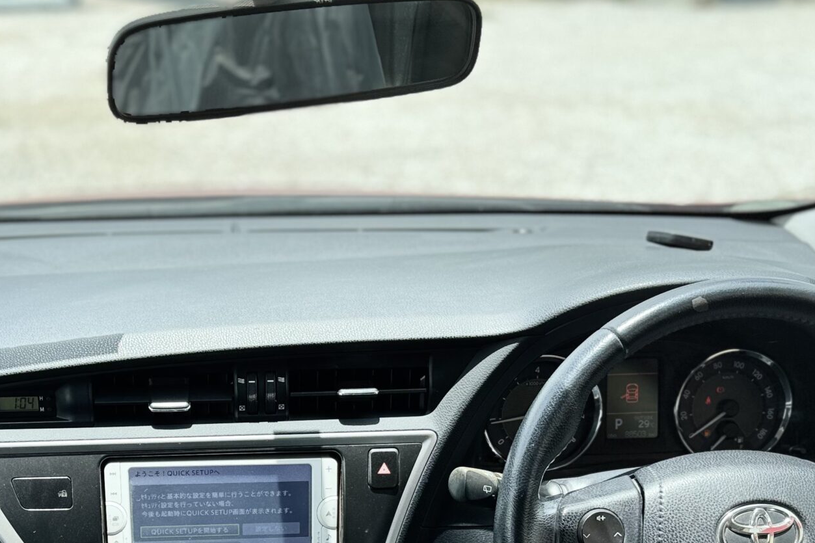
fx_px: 1154
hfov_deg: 38.4
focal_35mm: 51
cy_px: 525
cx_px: 258
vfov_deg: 25.4
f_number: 1.78
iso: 80
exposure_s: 1/1366
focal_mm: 6.86
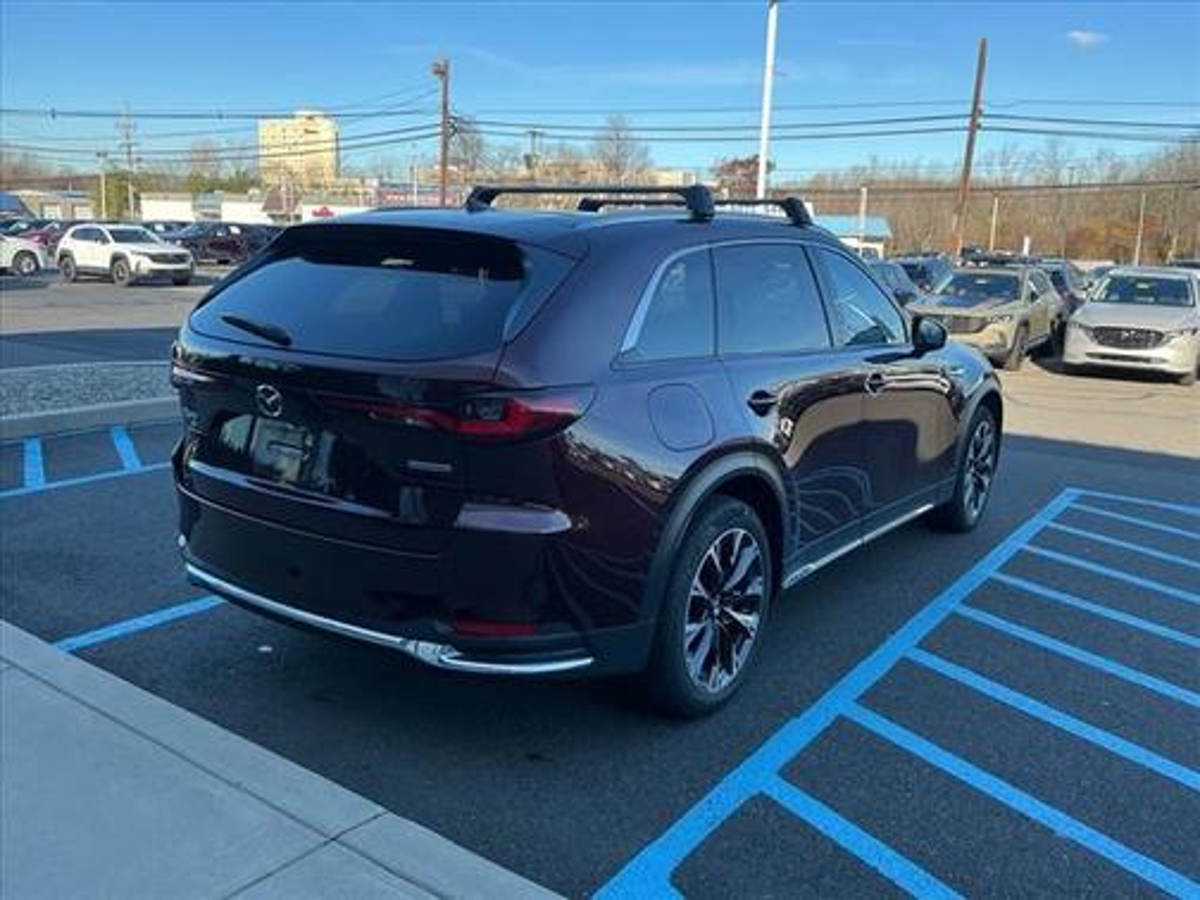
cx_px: 600
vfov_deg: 48.2
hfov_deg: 61.7
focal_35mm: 29
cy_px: 450
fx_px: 1005
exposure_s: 1/446
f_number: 1.8
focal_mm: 3
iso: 25
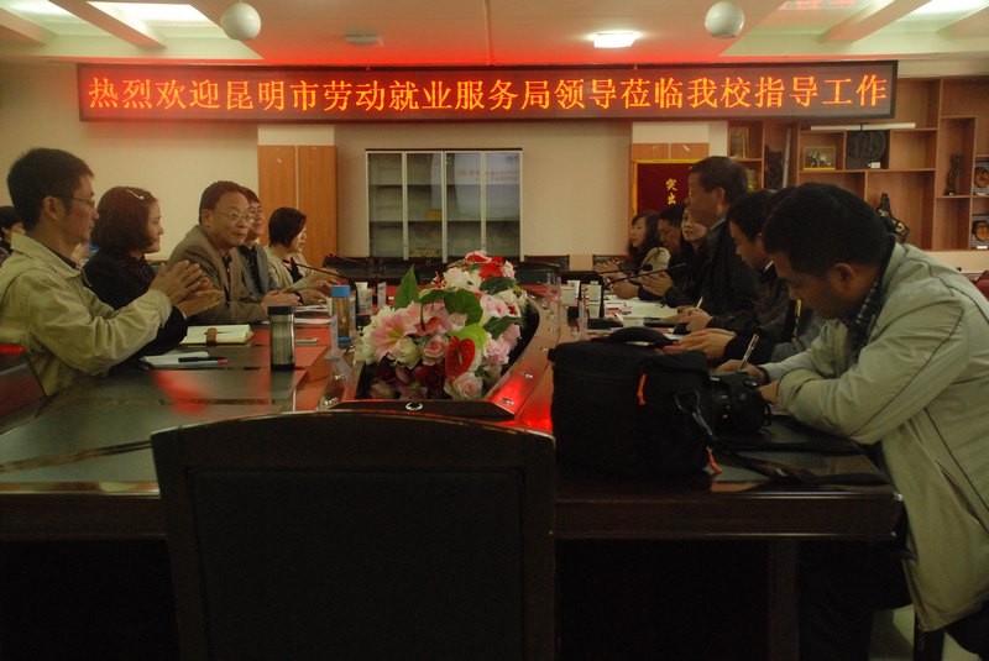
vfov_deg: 34.3
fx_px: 1072
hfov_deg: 49.5
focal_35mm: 39
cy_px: 330
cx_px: 494
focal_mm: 26
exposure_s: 1/60
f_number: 4
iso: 1600
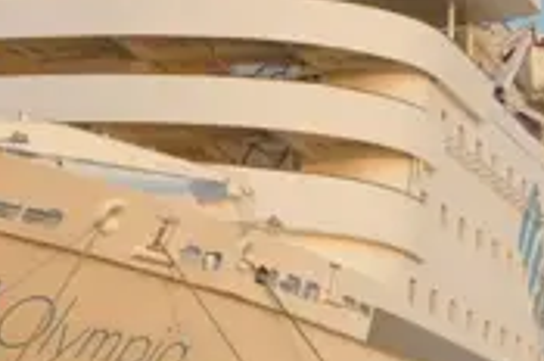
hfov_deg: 13.3
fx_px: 2278
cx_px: -93
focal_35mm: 151
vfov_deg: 9.0
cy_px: 395
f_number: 10
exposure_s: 1/100
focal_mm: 20
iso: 200
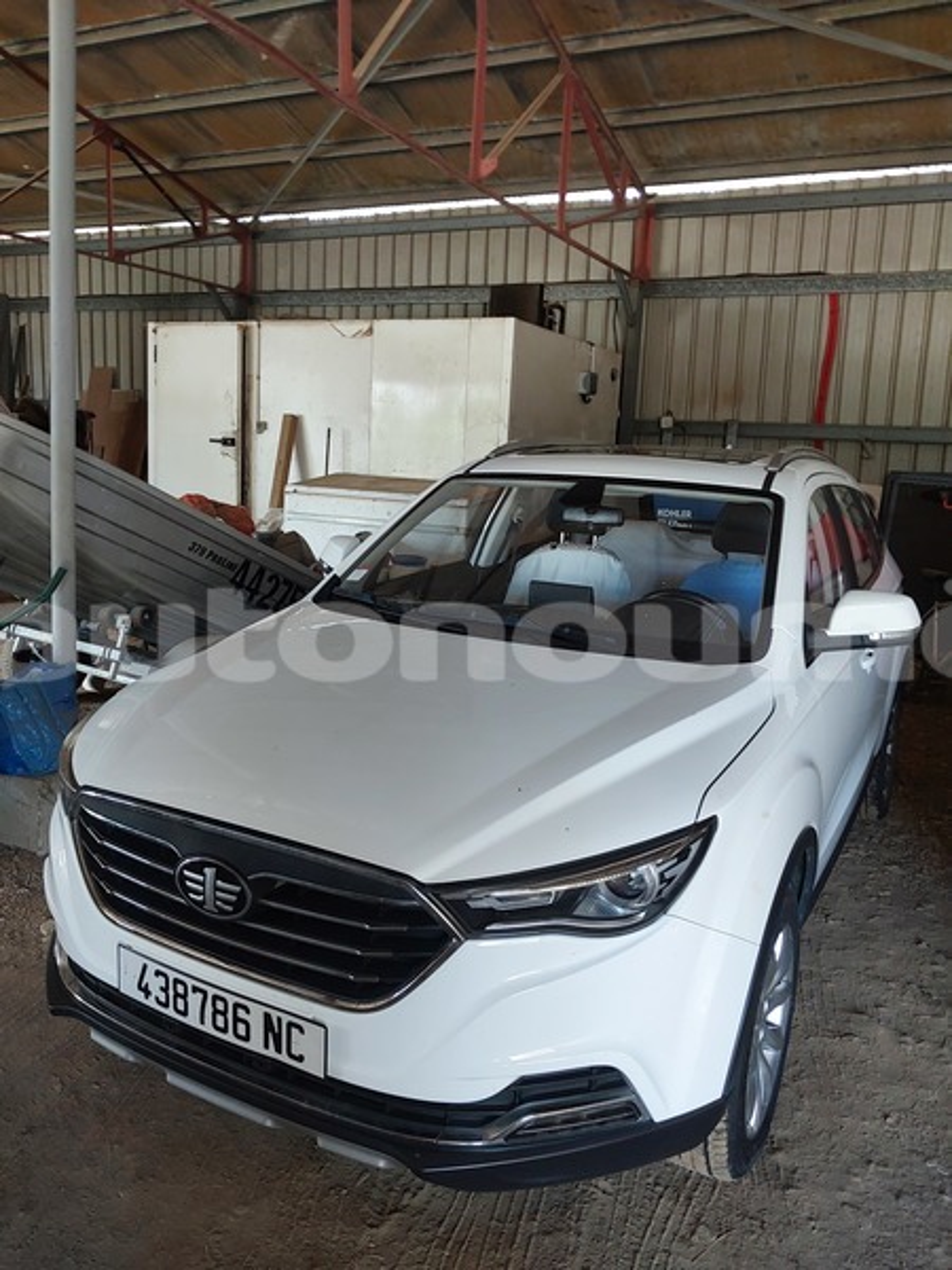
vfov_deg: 65.3
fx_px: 990
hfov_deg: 51.4
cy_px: 635
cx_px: 476
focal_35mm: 27
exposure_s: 1/50
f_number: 1.8
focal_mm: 4
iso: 200
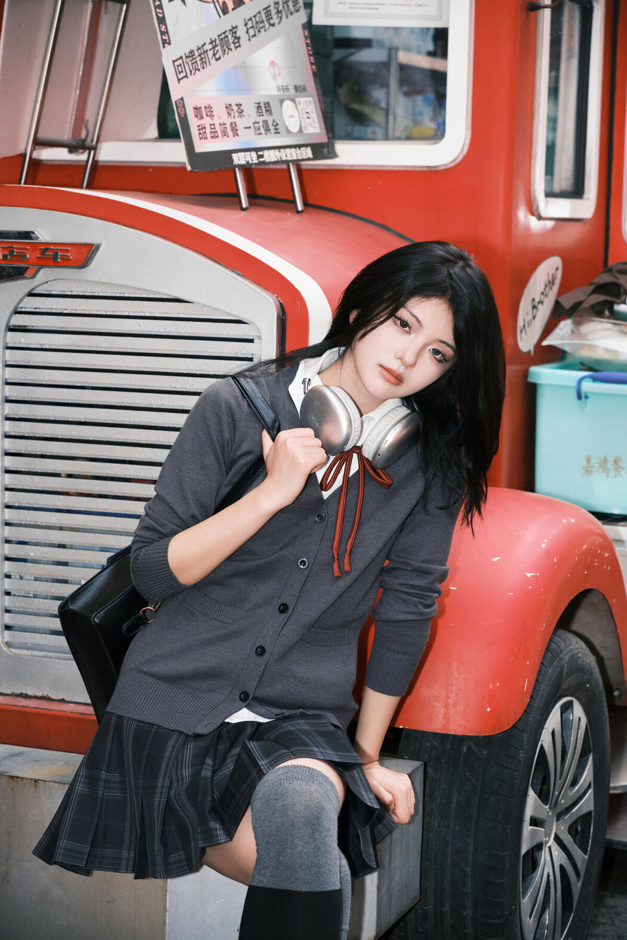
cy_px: 470
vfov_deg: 27.0
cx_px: 314
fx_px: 1959
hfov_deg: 18.2
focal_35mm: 75
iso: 200
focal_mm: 50
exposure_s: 1/200
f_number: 4
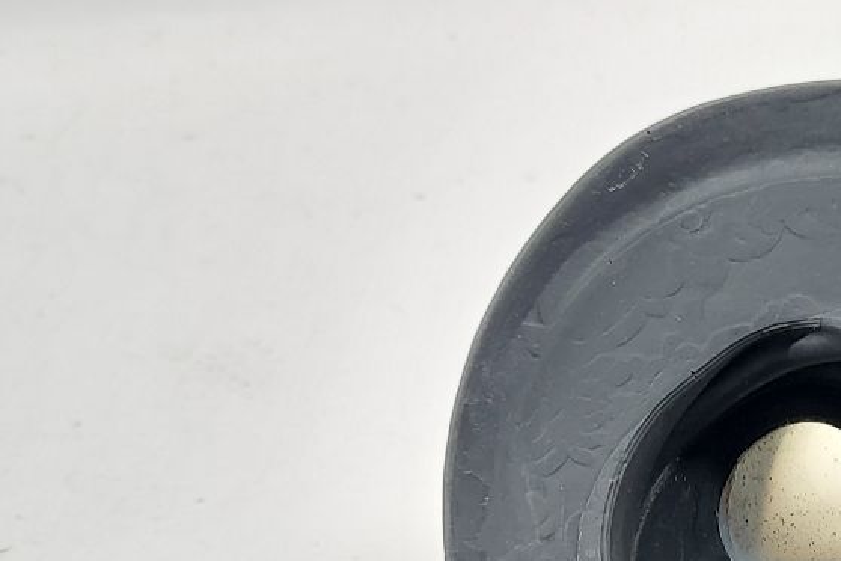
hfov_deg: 29.3
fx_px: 1448
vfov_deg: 21.3
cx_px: 925
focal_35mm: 62
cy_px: 529
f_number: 1.8
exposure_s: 1/50
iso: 160
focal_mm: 5.23
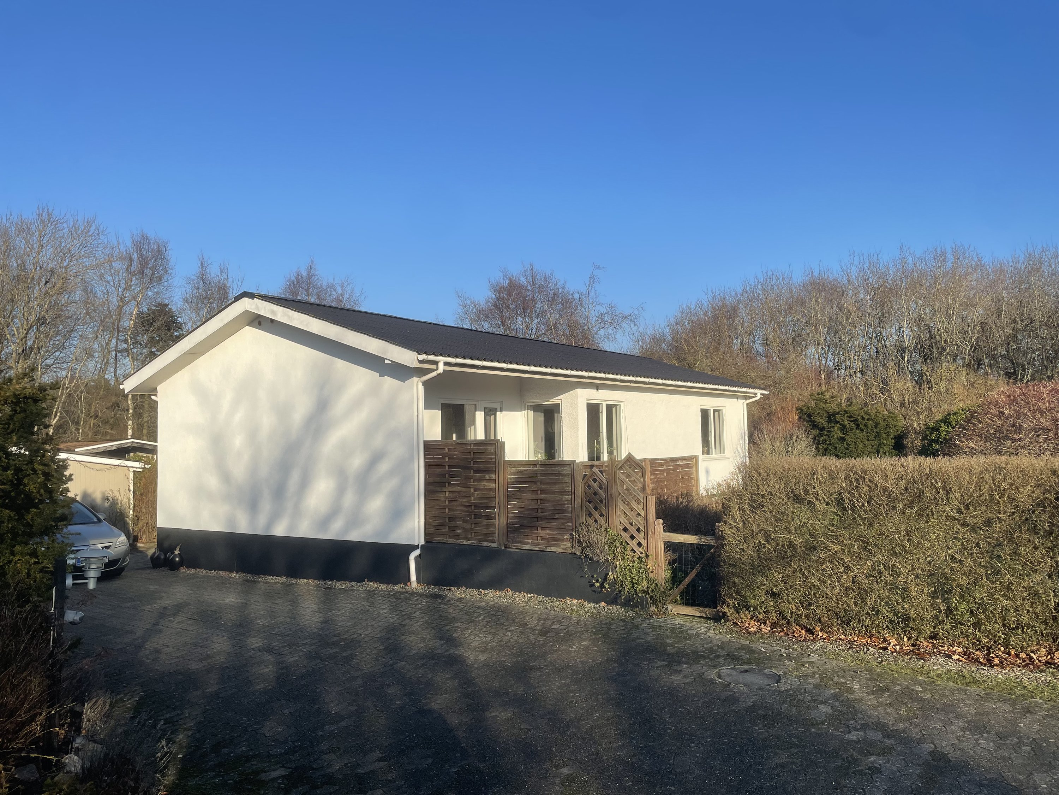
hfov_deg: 67.3
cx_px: 530
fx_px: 795
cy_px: 398
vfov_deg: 53.1
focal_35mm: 26
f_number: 1.6
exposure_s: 1/2747
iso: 32
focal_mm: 4.2
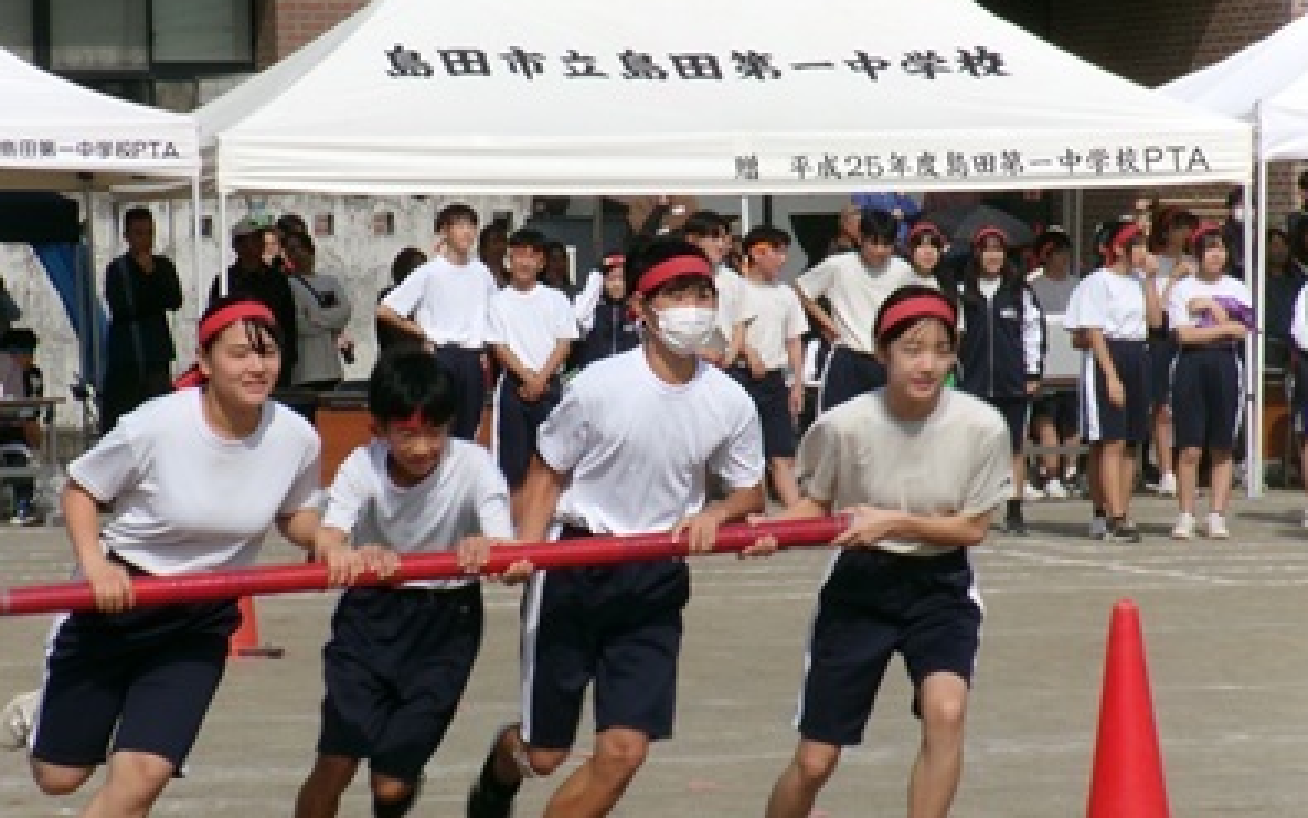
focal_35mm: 183
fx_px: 6524
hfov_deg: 11.4
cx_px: 530
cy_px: 407
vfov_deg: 7.2
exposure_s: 1/100
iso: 100
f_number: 17.1
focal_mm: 25.5
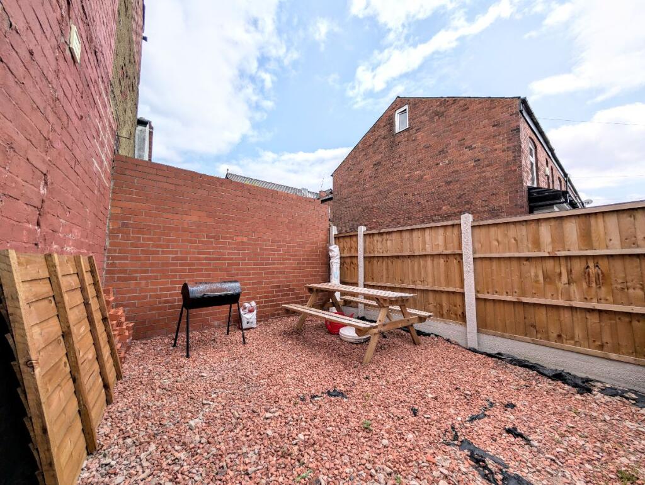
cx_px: 322
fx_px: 224
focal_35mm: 12
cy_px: 242
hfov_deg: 110.5
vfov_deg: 94.6
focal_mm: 2.02
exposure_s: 1/4255
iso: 52
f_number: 1.7
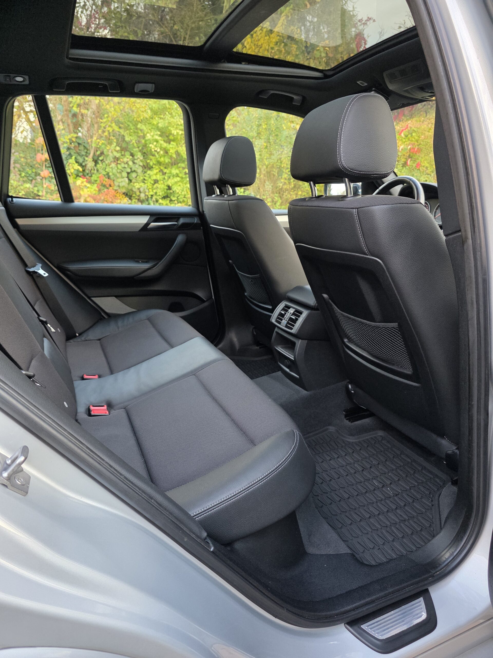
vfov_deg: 73.9
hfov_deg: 58.9
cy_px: 329
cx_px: 246
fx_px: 437
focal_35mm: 23
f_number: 1.7
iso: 320
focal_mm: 6.3
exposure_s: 1/100
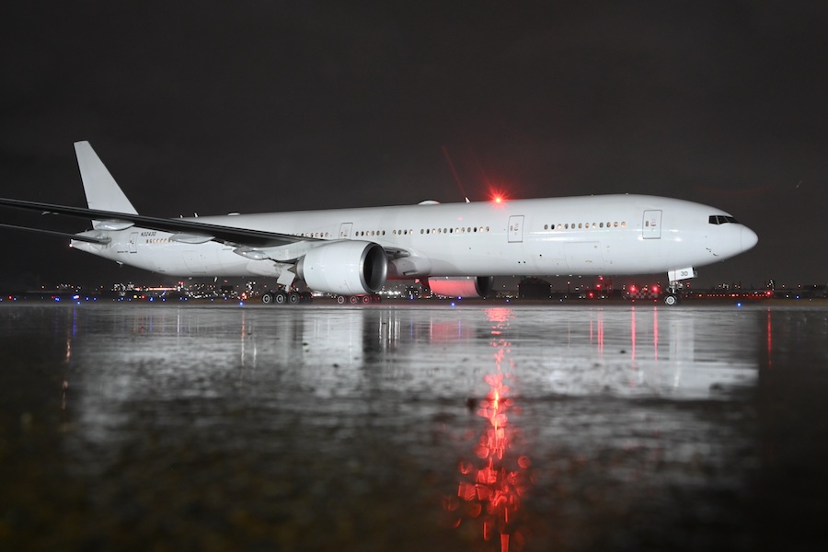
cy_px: 276
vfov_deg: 40.0
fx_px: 759
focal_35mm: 33
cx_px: 414
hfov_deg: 57.2
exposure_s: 1/3
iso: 2000
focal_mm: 33
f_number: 8
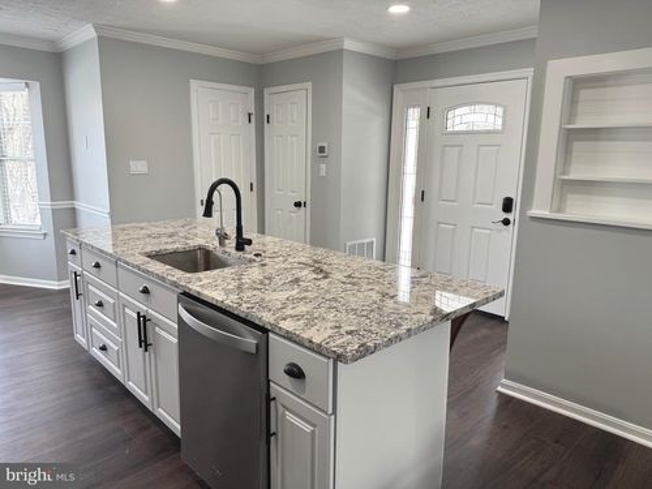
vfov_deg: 56.8
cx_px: 326
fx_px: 452
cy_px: 244
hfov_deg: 71.6
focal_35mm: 24
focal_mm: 6.76
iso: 100
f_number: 1.78
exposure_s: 1/120
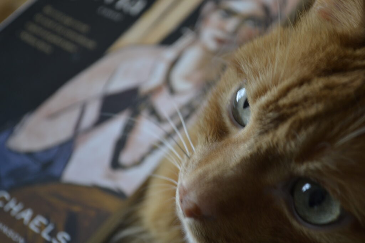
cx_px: 182
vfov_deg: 18.9
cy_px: 122
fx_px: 730
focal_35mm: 72
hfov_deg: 28.1
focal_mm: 48
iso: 400
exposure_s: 1/4
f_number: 5.6
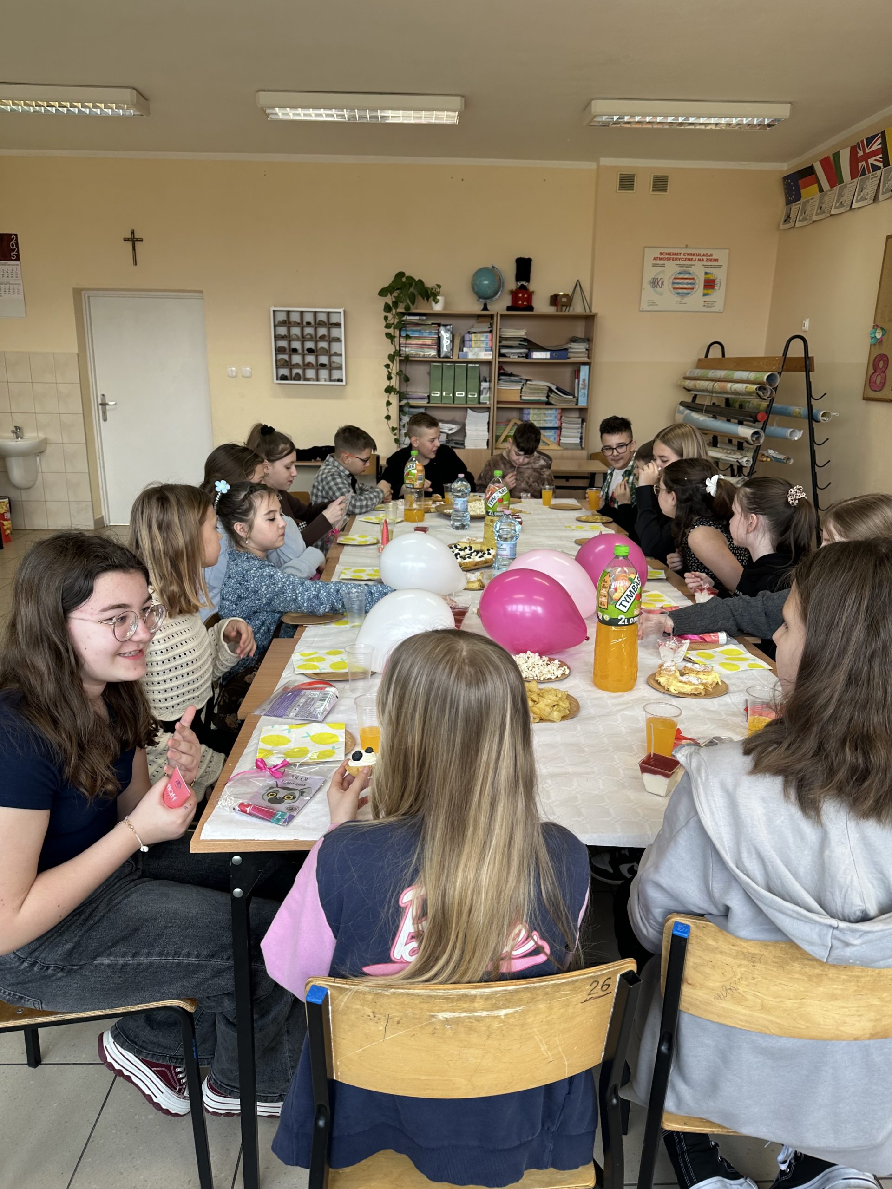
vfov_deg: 71.6
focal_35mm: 24
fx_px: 825
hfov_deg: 56.8
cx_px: 446
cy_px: 594
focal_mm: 6.86
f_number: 1.78
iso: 80
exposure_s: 1/100
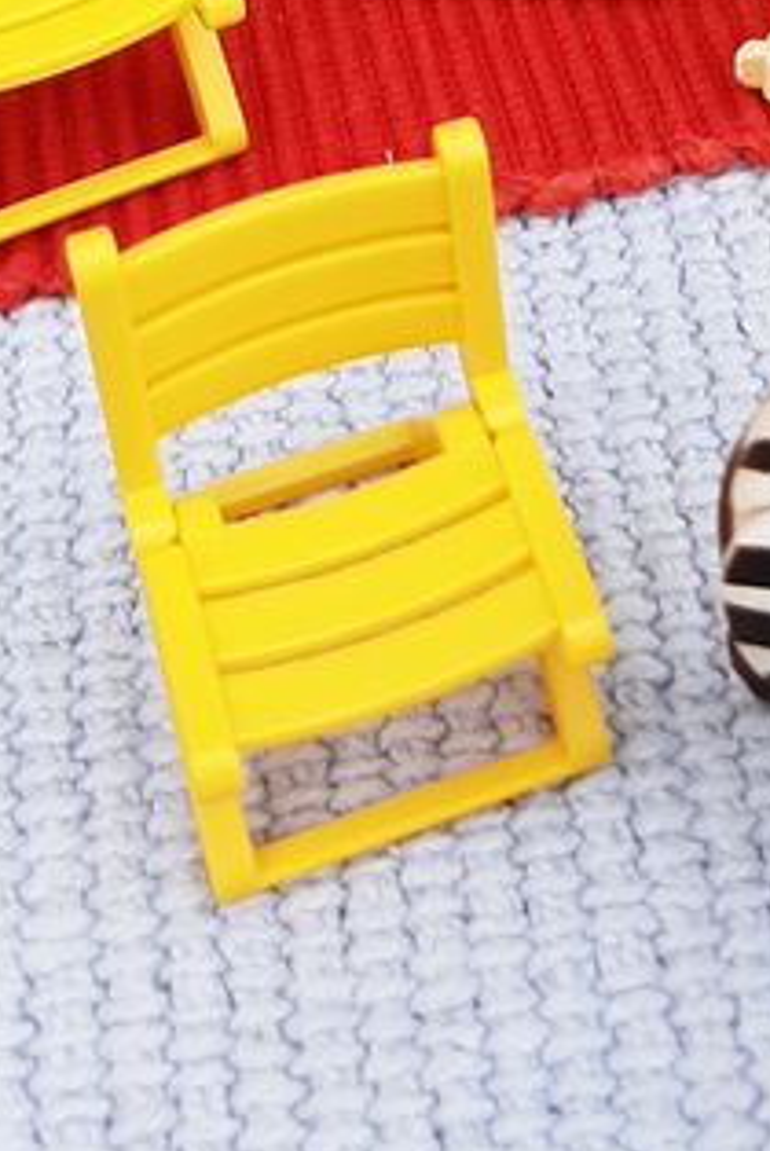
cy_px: -572
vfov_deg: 20.3
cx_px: 818
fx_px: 2753
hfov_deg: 15.6
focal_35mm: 86
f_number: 1.7
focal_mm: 3.93
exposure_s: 1/360
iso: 40
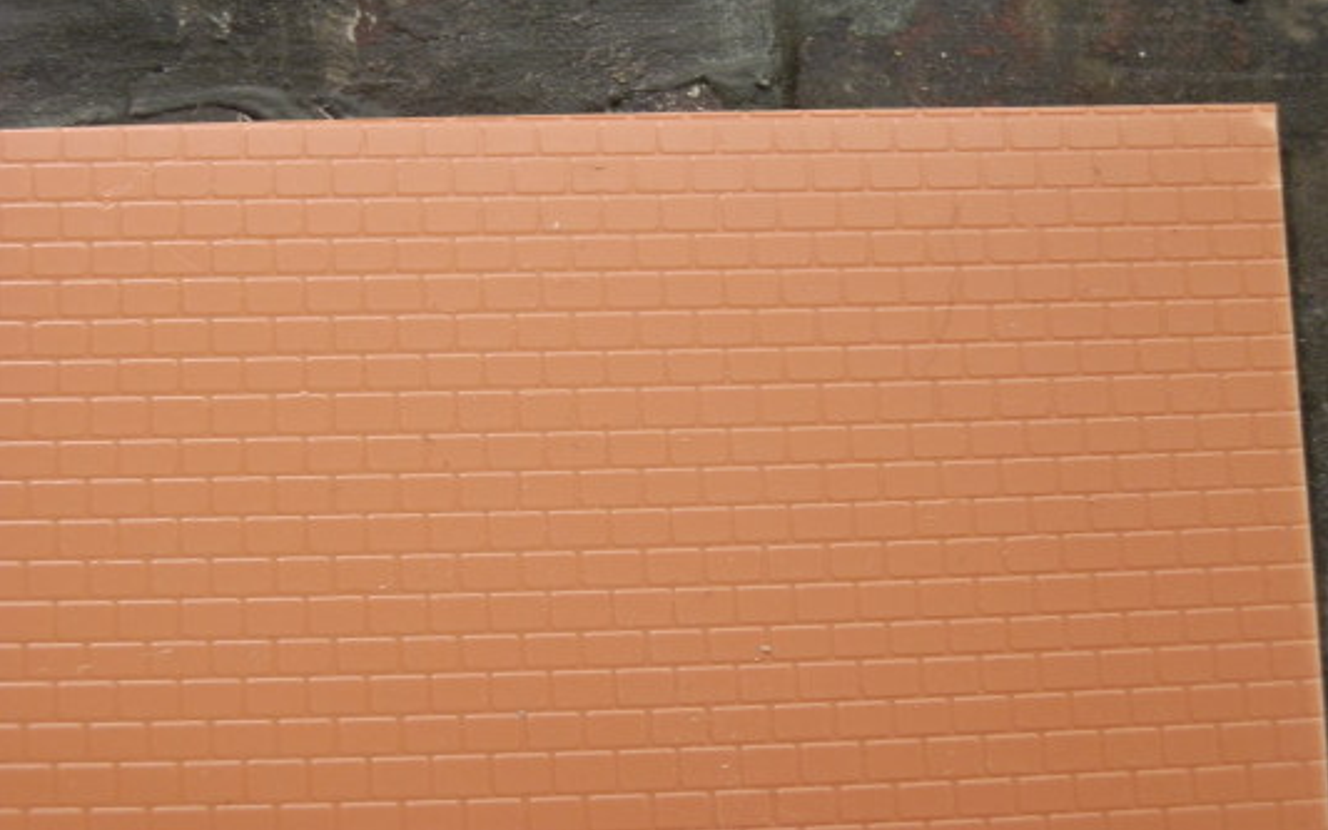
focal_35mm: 65
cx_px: 665
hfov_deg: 31.5
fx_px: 2352
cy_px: 354
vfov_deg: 20.0
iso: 200
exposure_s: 1/13
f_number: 3.7
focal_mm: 10.99
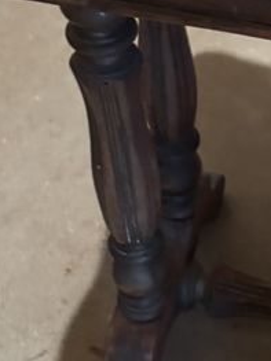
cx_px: 290
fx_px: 1034
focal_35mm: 99
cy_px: 158
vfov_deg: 19.8
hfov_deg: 14.6
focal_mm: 5.96
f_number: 1.6
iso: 800
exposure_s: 1/25
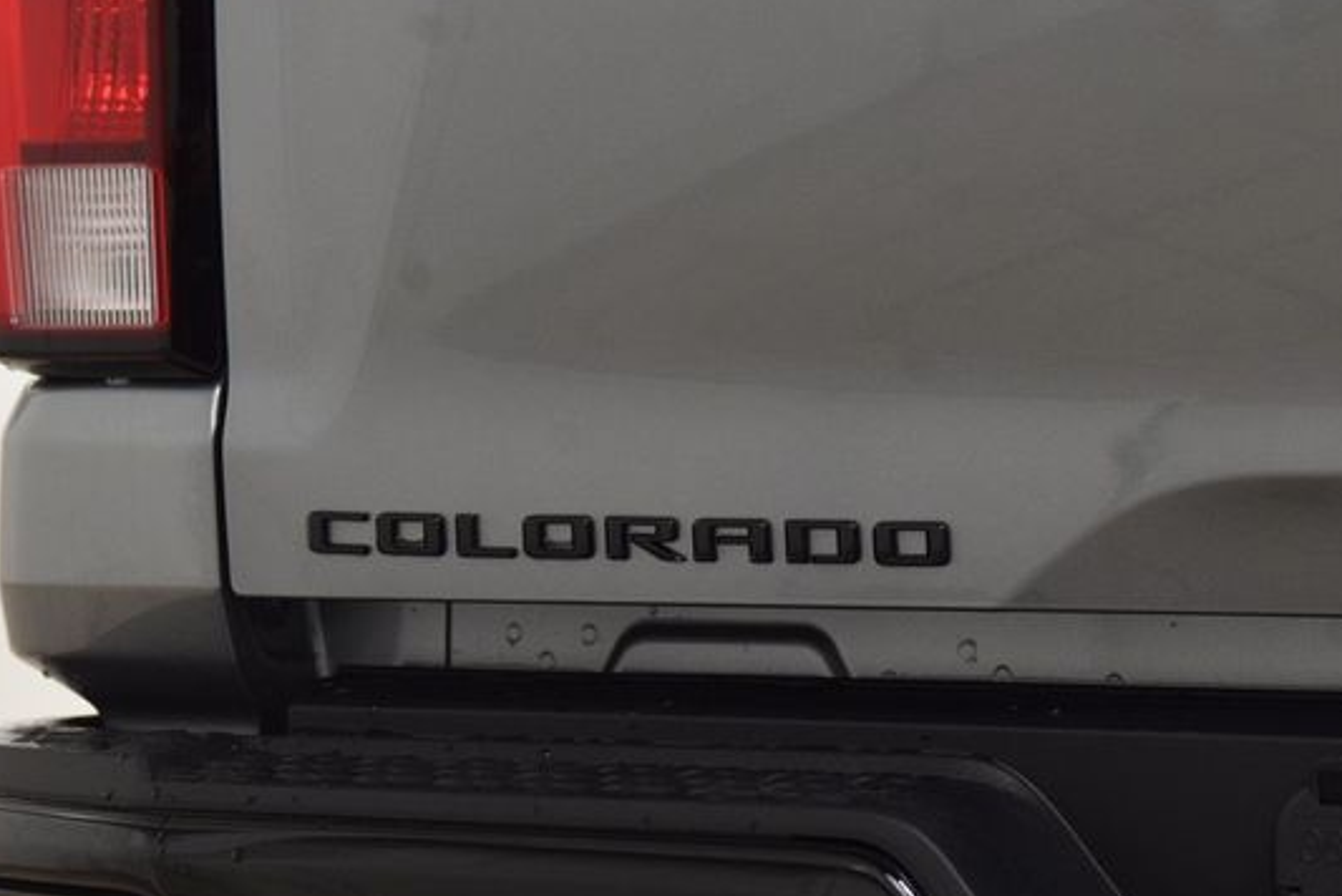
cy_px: 505
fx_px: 4699
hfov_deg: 16.2
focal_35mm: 126
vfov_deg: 10.9
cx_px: 614
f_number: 7.1
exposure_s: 1/30
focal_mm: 70
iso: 1600
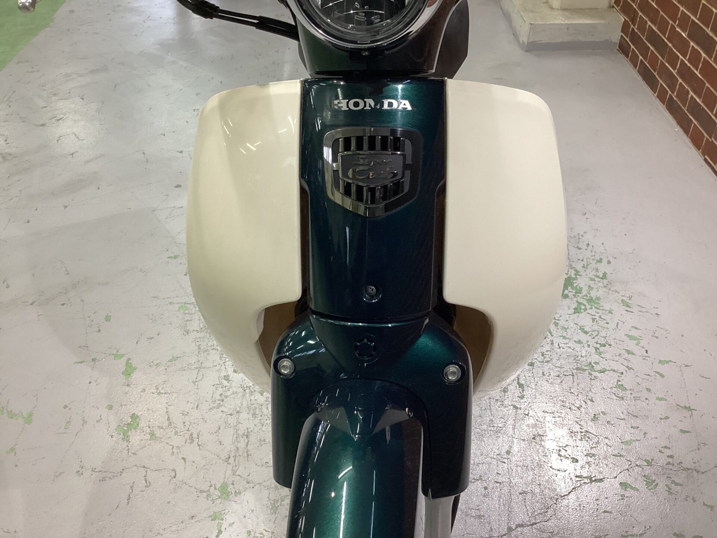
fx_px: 642
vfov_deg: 45.4
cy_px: 269
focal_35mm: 31
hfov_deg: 58.4
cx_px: 358
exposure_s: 1/60
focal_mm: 3.3
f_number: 2.4
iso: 125
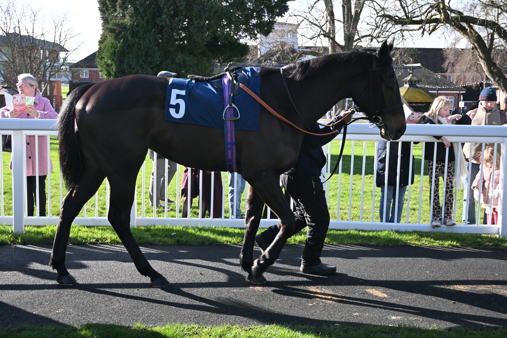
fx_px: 634
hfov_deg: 43.6
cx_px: 254
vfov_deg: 29.9
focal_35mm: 45
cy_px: 169
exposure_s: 1/250
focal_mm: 30
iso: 180
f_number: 5.6
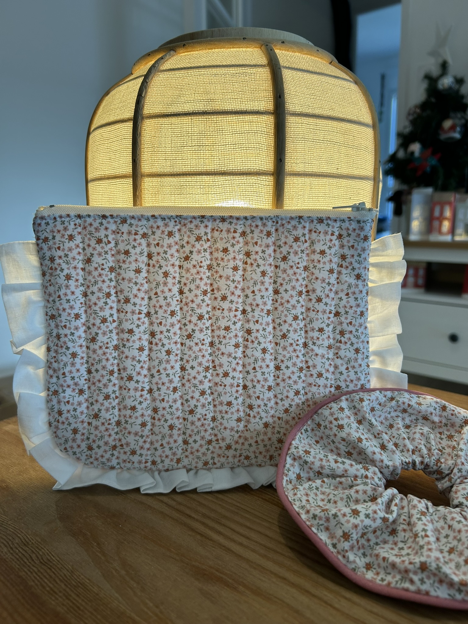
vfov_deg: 67.3
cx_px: 234
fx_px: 469
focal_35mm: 26
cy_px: 312
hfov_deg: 53.1
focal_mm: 5.7
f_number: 1.5
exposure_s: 1/160
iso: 64
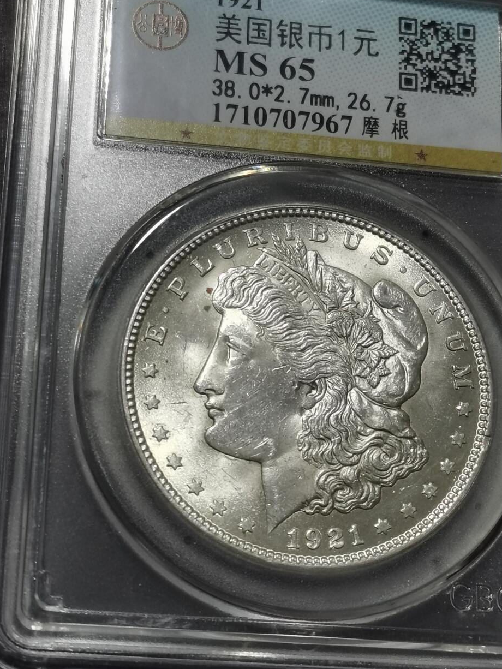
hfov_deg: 16.2
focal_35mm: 91
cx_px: 288
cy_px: 266
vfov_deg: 21.5
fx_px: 1759
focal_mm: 5.58
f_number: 1.8
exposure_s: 1/180
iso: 64
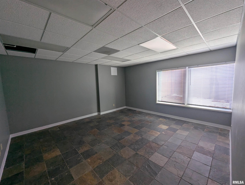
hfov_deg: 106.1
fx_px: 92
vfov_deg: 90.1
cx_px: 122
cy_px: 92
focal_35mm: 13
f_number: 2.2
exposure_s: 1/40
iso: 75
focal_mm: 1.95
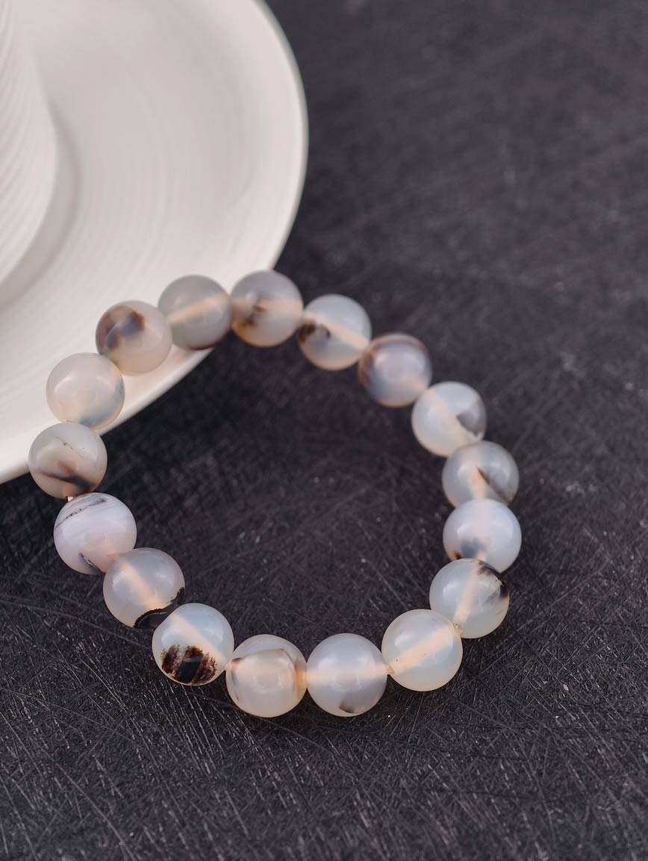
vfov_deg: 23.0
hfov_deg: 17.4
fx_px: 2116
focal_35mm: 85
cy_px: 430
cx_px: 324
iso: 125
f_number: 2.67
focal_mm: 22.48
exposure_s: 1/160
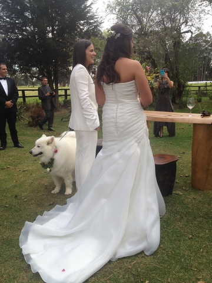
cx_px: 106
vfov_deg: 52.6
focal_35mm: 35
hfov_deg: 40.7
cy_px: 142
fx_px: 286
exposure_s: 1/169
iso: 50
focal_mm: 4.28
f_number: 2.4
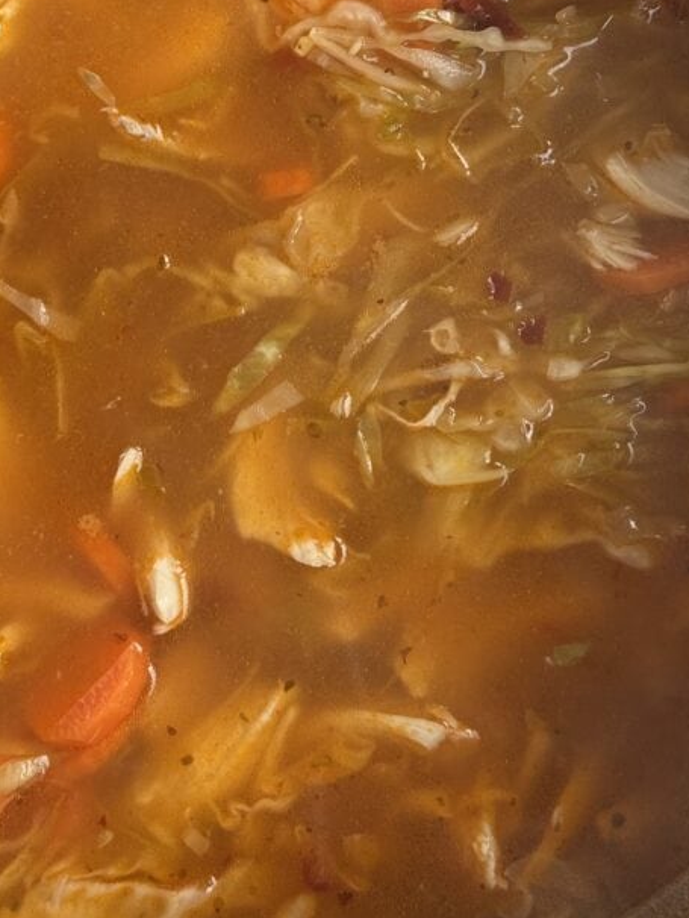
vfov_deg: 25.3
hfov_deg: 19.3
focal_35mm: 76
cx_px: 227
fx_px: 2016
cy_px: 218
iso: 64
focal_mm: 6.76
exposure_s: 1/664
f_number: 1.78
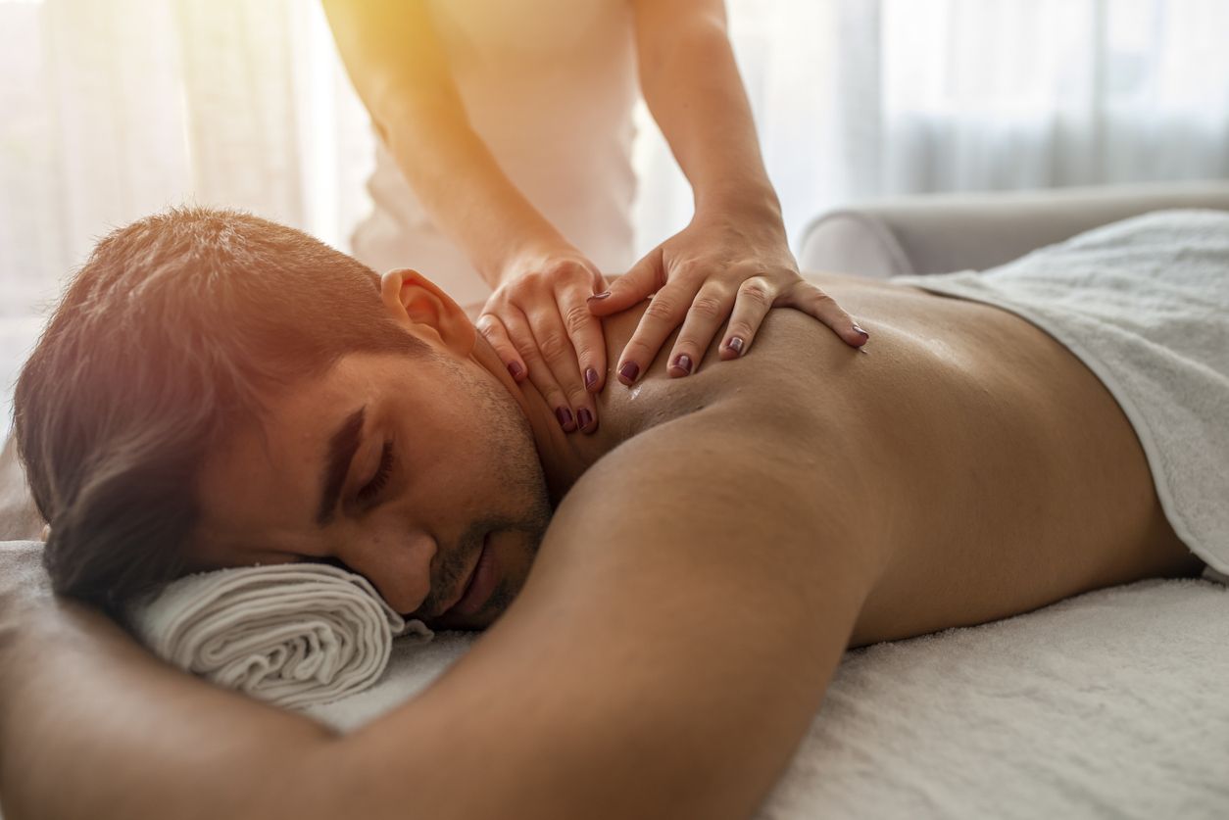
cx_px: 614
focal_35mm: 35
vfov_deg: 37.9
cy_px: 410
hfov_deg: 54.4
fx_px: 1195
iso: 500
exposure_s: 1/100
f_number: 3.2
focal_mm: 35
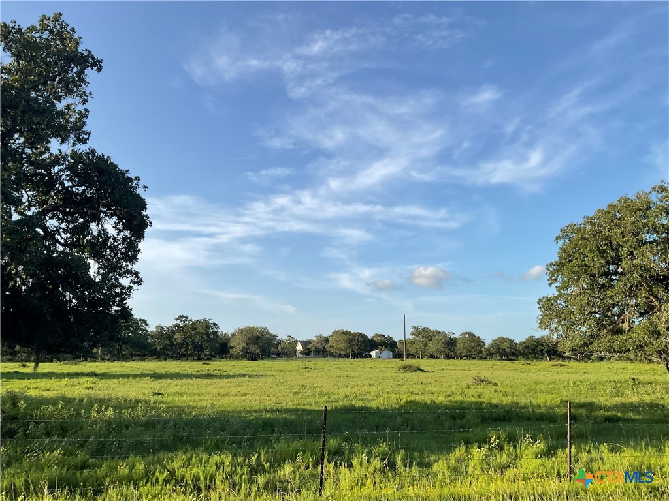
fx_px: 560
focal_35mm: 29
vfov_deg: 48.2
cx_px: 334
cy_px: 250
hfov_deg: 61.7
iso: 16
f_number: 1.8
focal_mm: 3
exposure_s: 1/1490
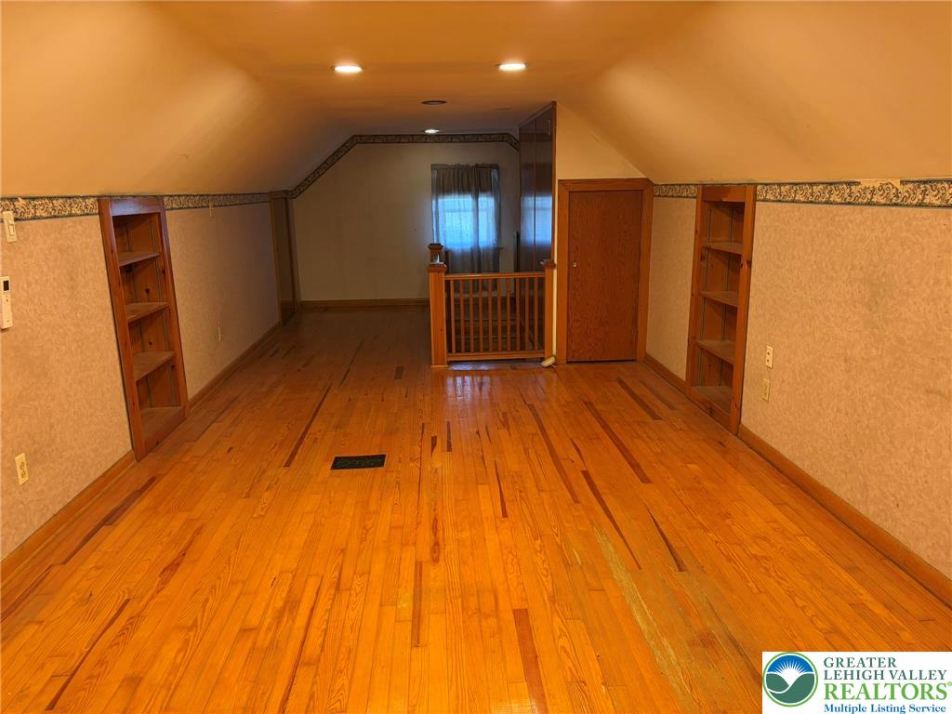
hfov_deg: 67.3
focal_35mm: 26
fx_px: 715
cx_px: 476
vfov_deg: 53.1
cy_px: 357
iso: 200
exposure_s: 1/60
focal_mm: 5.96
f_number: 1.6
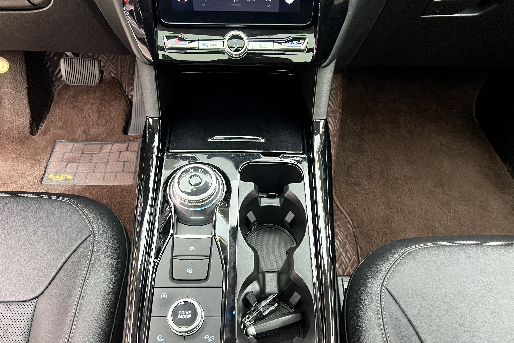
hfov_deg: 65.5
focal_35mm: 28
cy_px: 176
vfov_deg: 46.4
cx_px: 250
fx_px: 400
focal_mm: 5.7
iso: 400
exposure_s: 1/50
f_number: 1.5
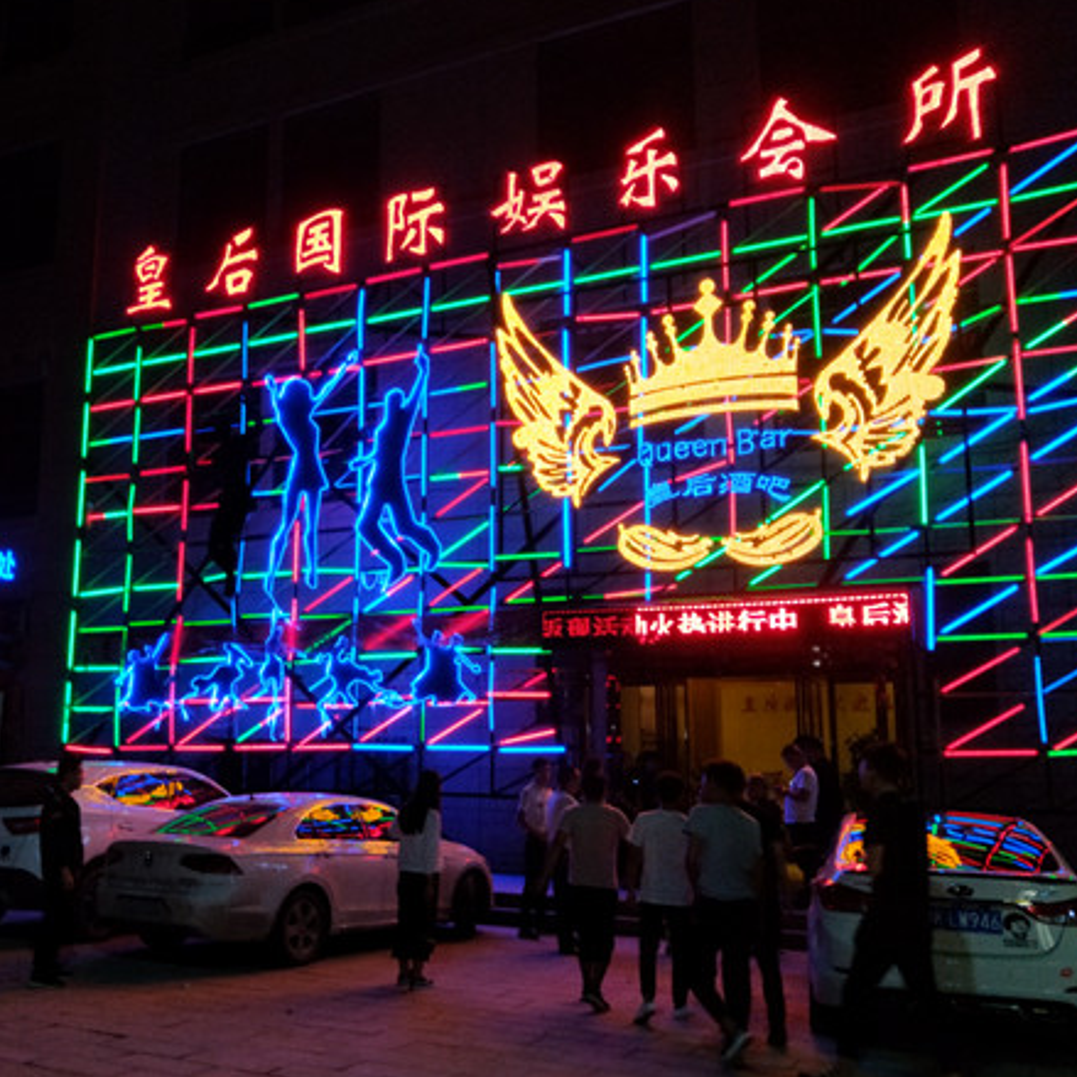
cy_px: 535
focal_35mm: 29
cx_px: 378
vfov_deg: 55.6
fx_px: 1021
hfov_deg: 54.7
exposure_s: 1/33
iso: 303
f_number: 1.7
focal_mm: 4.1
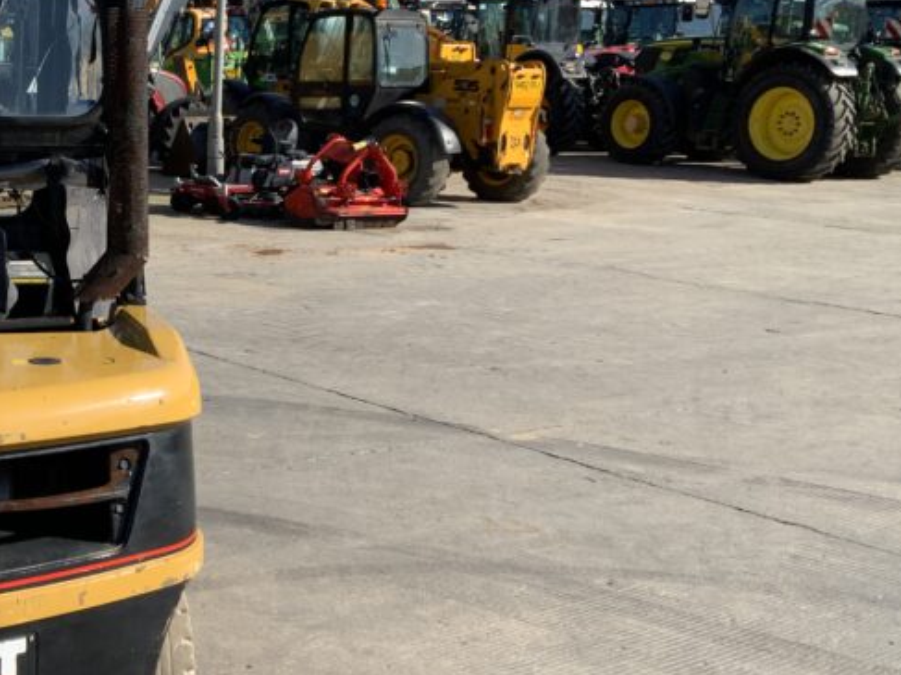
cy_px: 307
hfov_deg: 30.4
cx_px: 100
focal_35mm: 61
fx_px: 1587
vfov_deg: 24.0
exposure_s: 1/1490
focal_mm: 3
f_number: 1.8
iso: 16
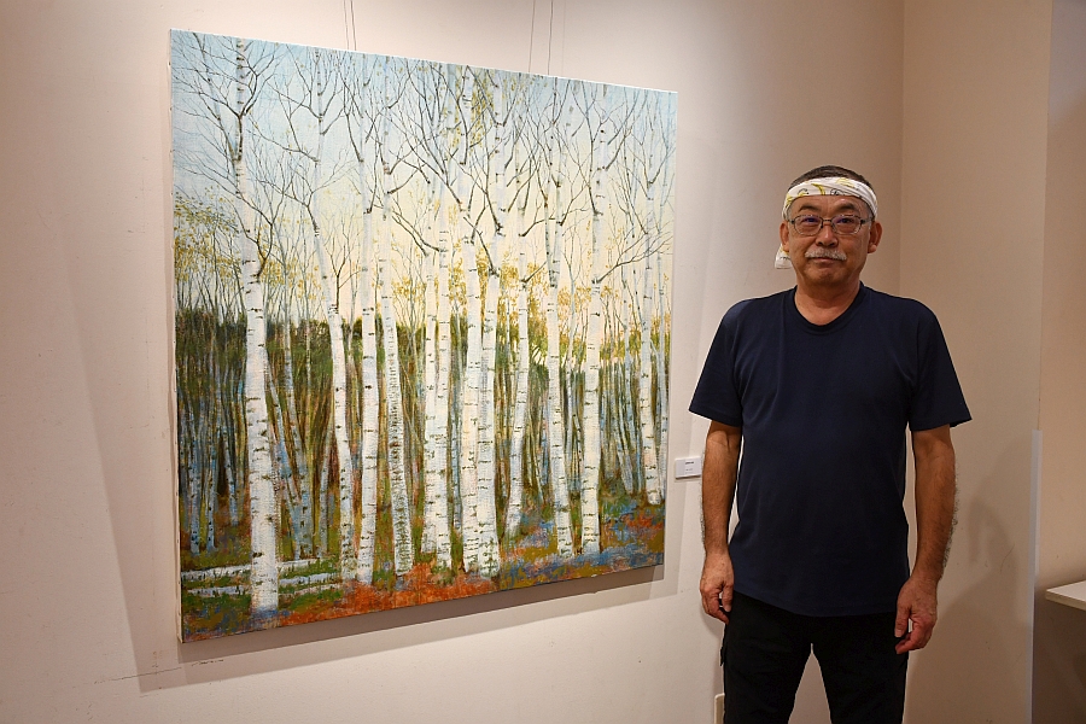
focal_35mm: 33
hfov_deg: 57.2
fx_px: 995
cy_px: 362
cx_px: 543
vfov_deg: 40.0
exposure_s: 1/50
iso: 640
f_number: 5.6
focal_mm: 22
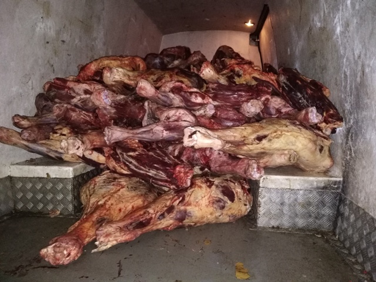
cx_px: 188
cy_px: 141
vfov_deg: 53.0
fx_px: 282
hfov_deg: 67.3
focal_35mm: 26
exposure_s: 1/12
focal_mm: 3.83
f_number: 2.2
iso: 1973
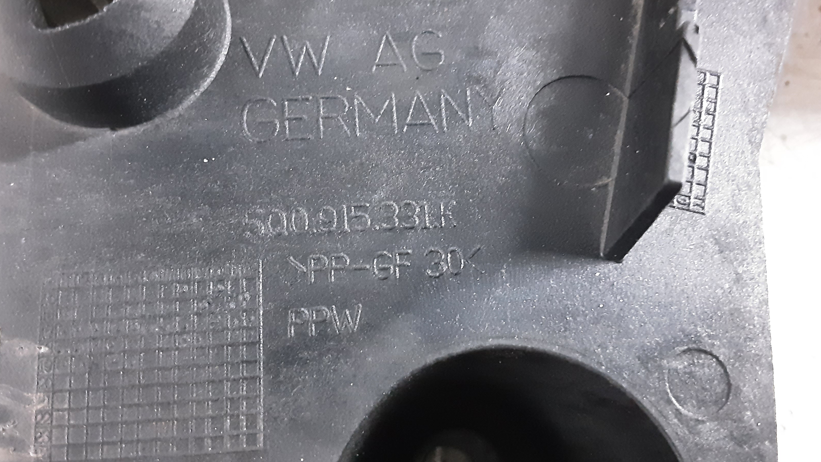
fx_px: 653
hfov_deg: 64.3
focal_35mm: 30
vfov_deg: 38.9
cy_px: 214
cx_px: 404
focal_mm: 2.91
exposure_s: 1/20
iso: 800
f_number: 1.9
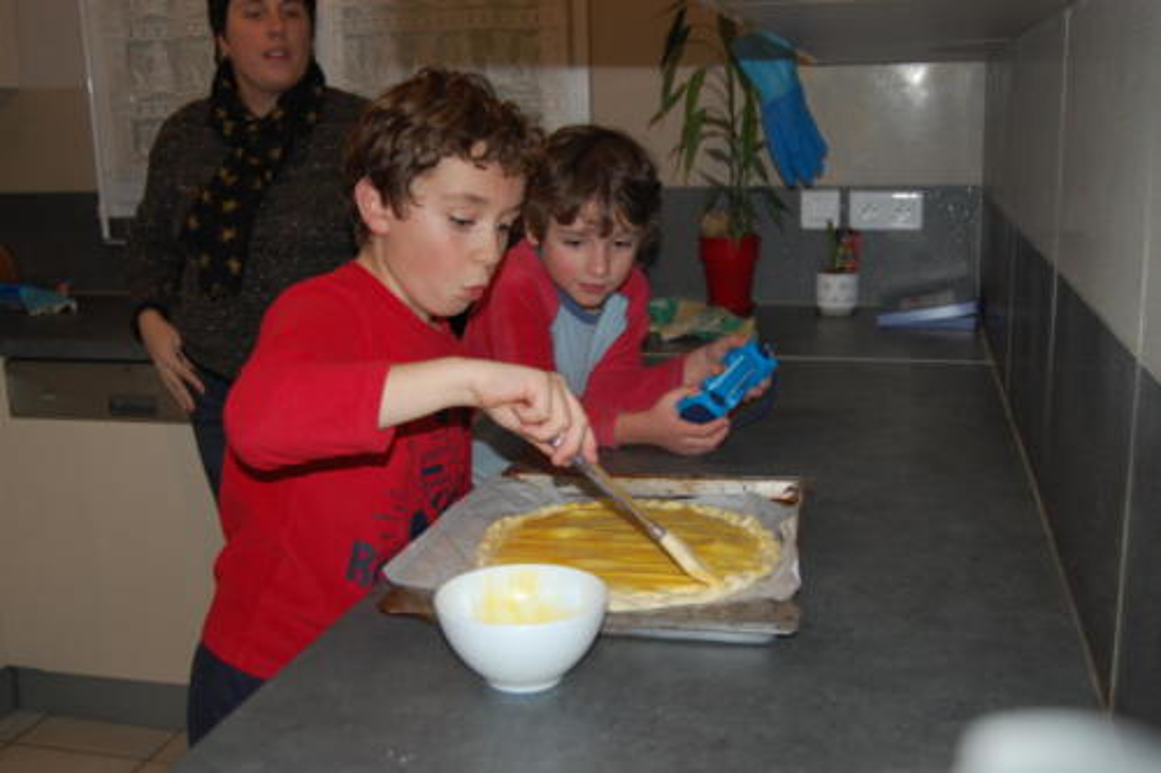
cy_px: 386
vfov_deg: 34.2
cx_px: 580
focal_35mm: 39
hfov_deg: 49.6
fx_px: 1257
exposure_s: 1/60
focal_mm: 26
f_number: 4.2
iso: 400
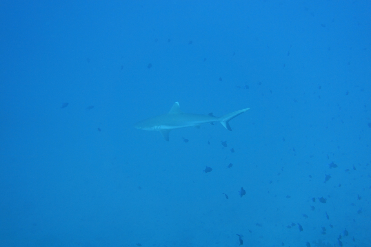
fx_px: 453
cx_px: 186
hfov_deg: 44.5
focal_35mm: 44
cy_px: 124
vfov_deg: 30.5
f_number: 2.8
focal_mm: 16.17
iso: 160
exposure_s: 1/50
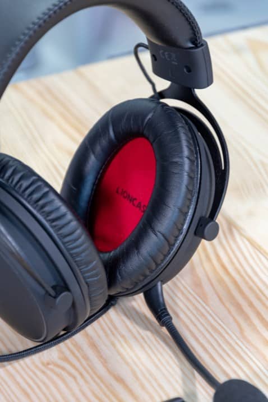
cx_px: 134
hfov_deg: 8.7
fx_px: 1753
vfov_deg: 13.1
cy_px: 201
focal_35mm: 157
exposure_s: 1/25
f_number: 5.6
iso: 500
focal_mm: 105
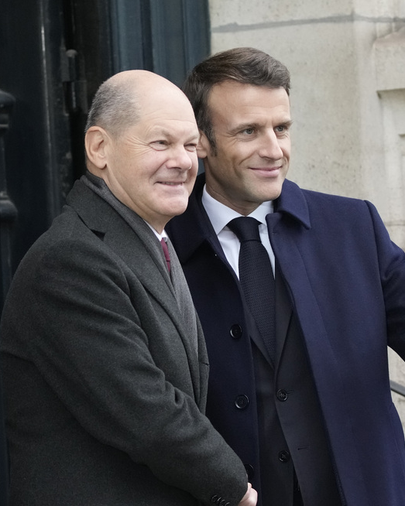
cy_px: 236
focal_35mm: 201
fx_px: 3012
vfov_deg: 9.6
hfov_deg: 7.7
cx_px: 130
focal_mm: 100
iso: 3200
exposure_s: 1/800
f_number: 4.5
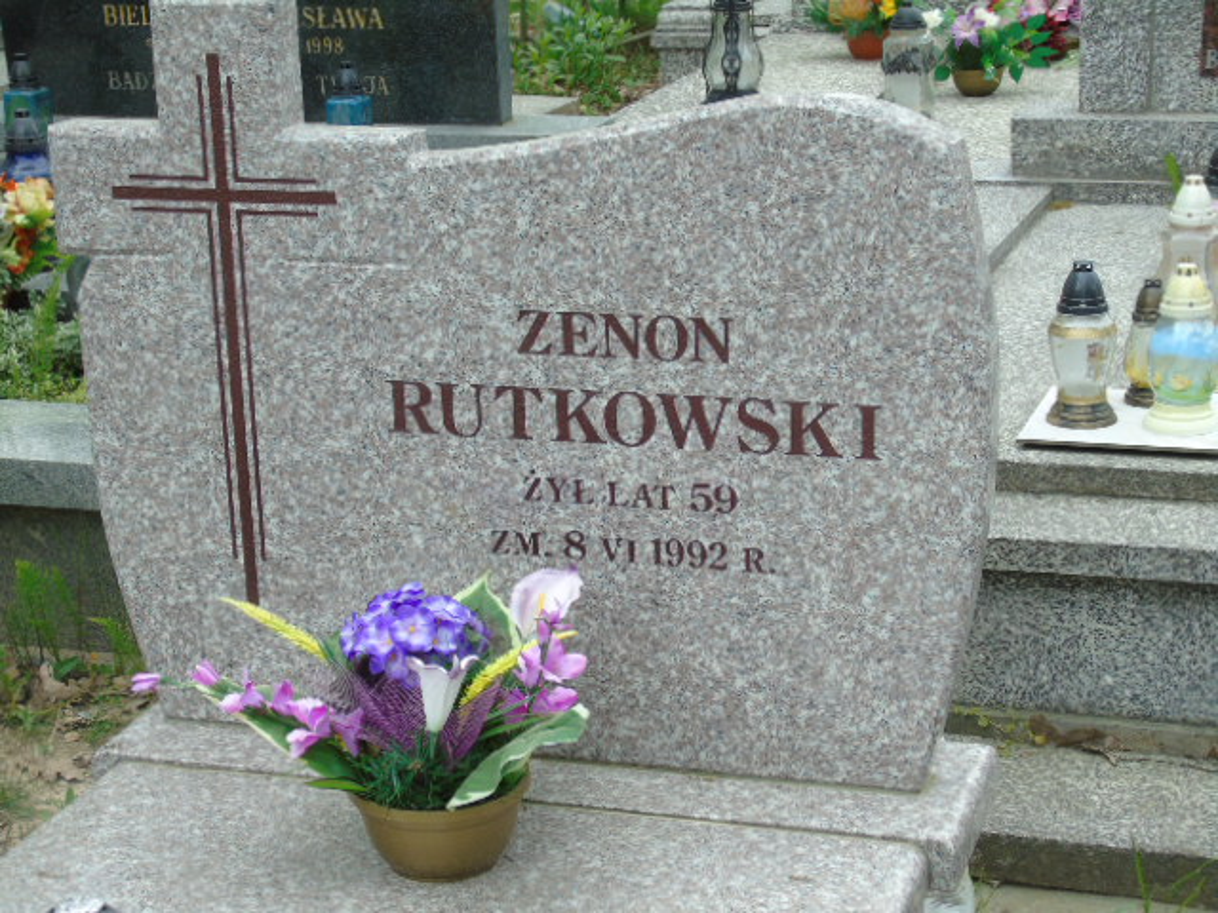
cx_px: 609
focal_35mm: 71
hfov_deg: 27.4
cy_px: 456
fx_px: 2498
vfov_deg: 20.7
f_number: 4.7
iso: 80
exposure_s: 1/125
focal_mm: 13
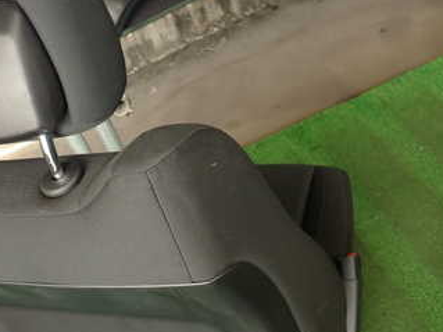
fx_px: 601
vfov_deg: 30.5
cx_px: 119
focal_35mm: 47
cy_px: 232
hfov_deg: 39.5
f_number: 2
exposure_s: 1/60
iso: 200
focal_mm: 4.5
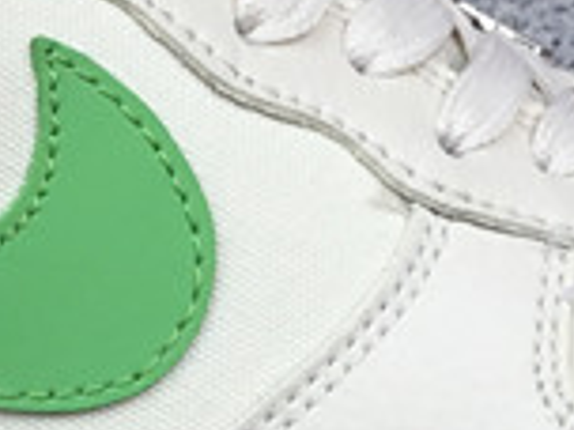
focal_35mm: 184
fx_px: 3051
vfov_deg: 7.9
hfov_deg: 10.7
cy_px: 673
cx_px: 117
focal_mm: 3.3
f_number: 2.4
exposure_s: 1/424
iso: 25
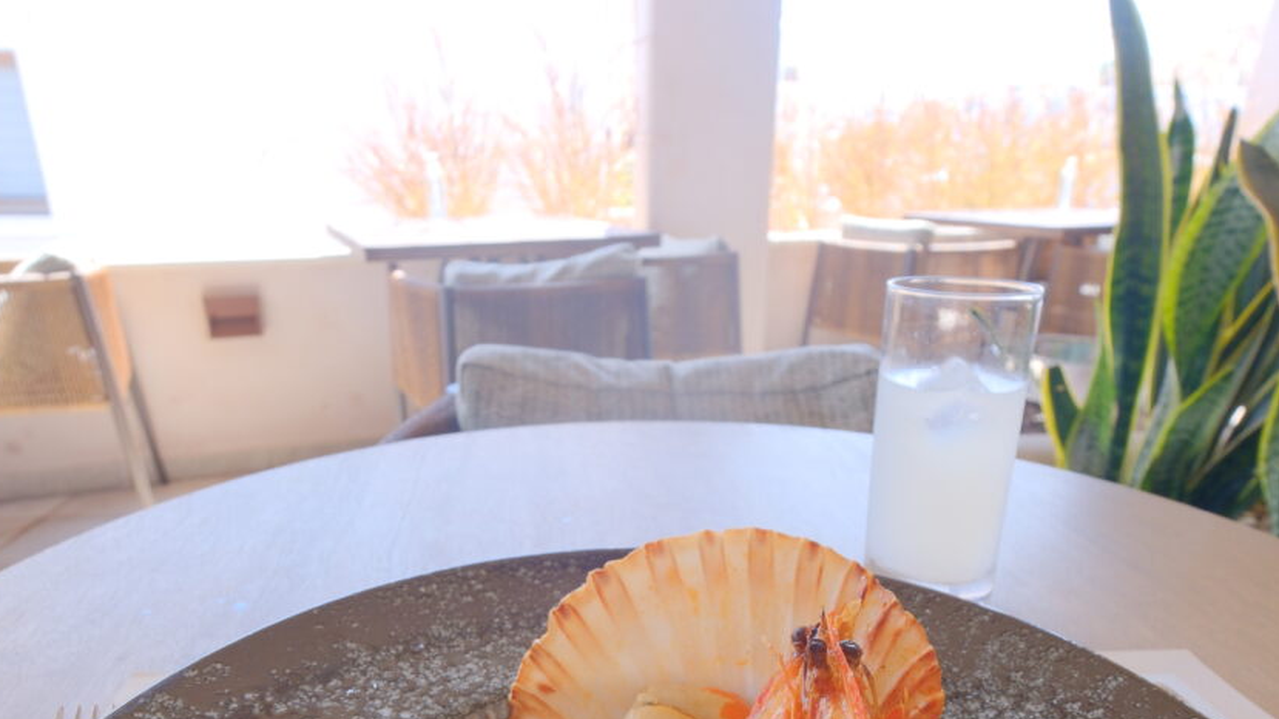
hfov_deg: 76.3
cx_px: 629
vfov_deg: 46.3
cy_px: 518
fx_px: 814
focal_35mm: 24
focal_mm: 10
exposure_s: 1/85
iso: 640
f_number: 5.6
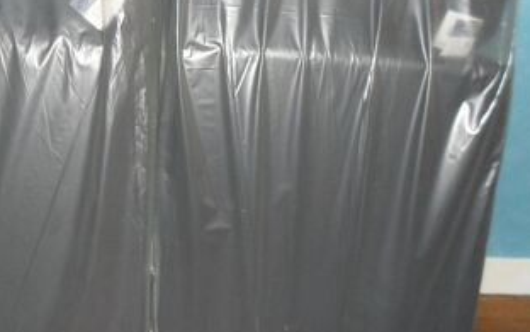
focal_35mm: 57
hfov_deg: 35.3
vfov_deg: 22.7
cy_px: 133
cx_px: 173
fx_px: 823
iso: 200
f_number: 3.2
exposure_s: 1/45
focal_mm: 6.3
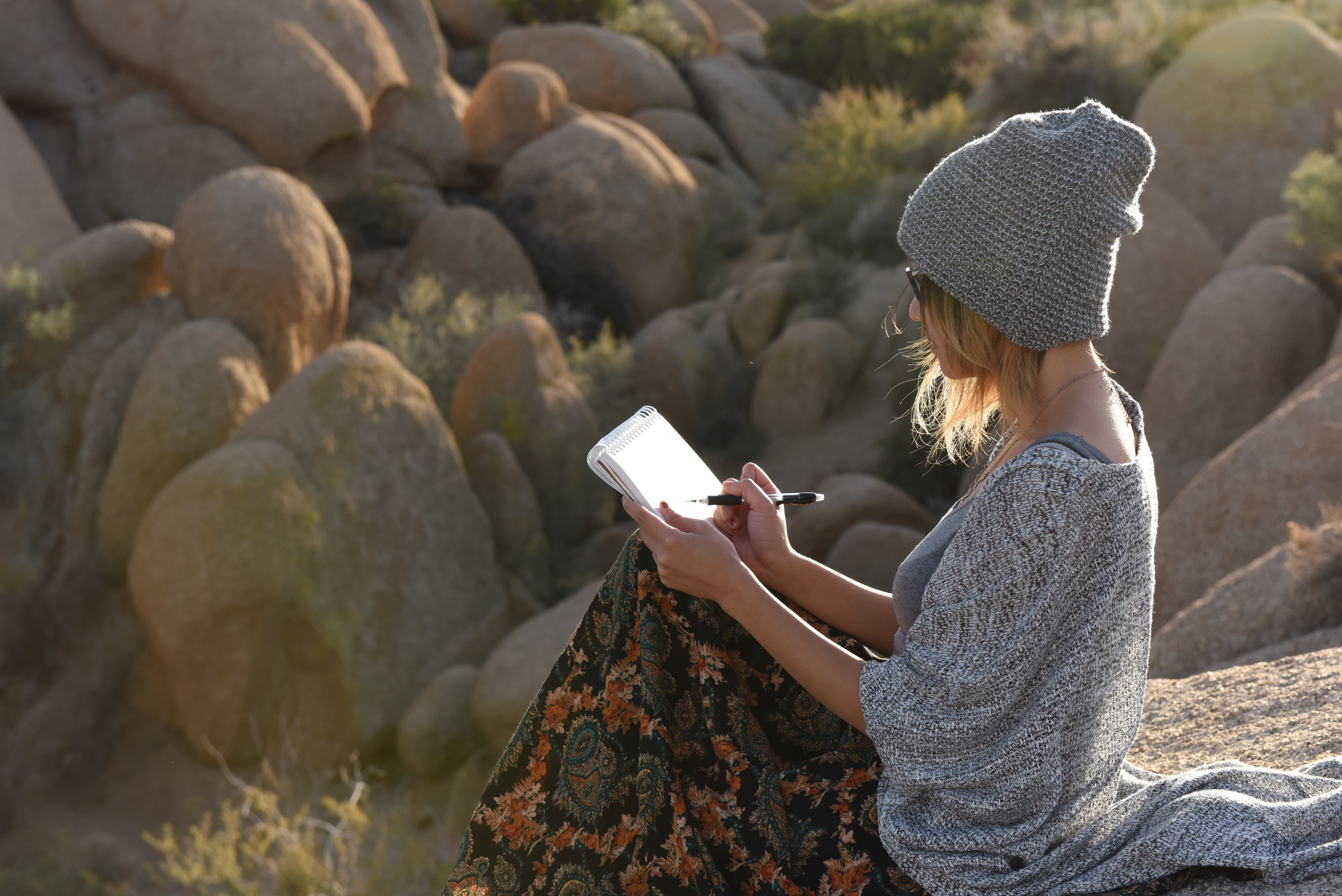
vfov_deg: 19.5
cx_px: 671
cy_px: 448
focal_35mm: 70
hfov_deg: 28.8
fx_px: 2610
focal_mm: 70
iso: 640
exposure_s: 1/800
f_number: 7.1
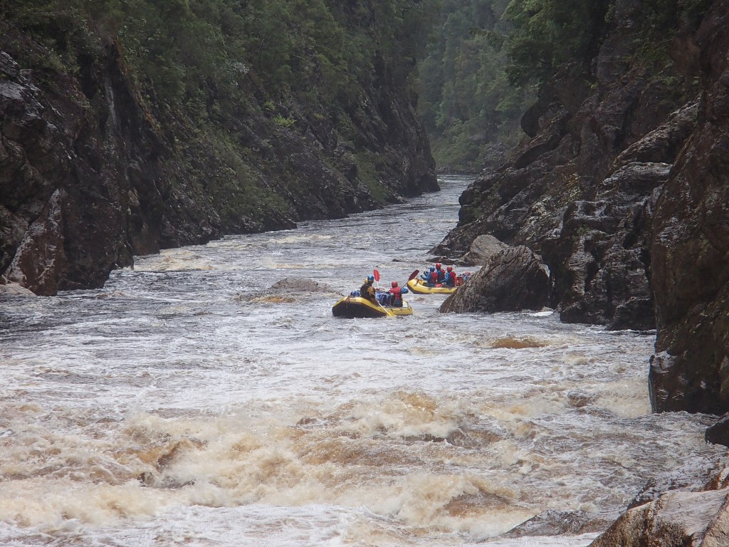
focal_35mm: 140
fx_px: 2948
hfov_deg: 14.1
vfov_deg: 10.6
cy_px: 274
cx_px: 364
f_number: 5.9
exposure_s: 1/125
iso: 200
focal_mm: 25
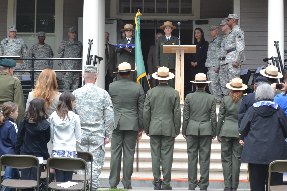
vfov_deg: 11.1
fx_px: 986
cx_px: 148
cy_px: 84
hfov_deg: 16.6
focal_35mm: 124
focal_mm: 55
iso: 100
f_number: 5.6
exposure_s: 1/100
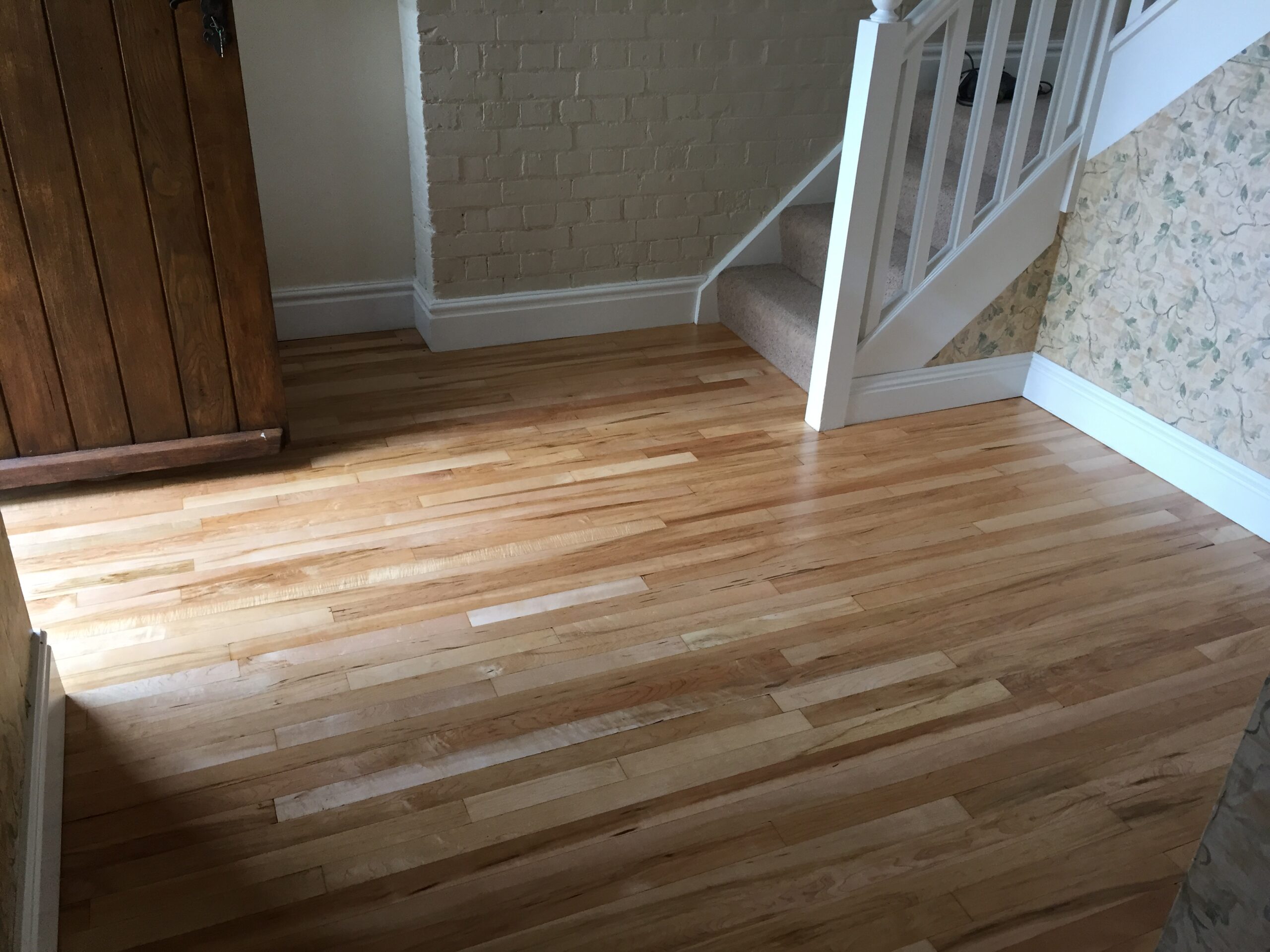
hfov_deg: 61.7
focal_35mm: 29
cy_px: 476
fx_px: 1064
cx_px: 635
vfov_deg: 48.2
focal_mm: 4.15
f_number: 2.2
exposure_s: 1/30
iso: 40
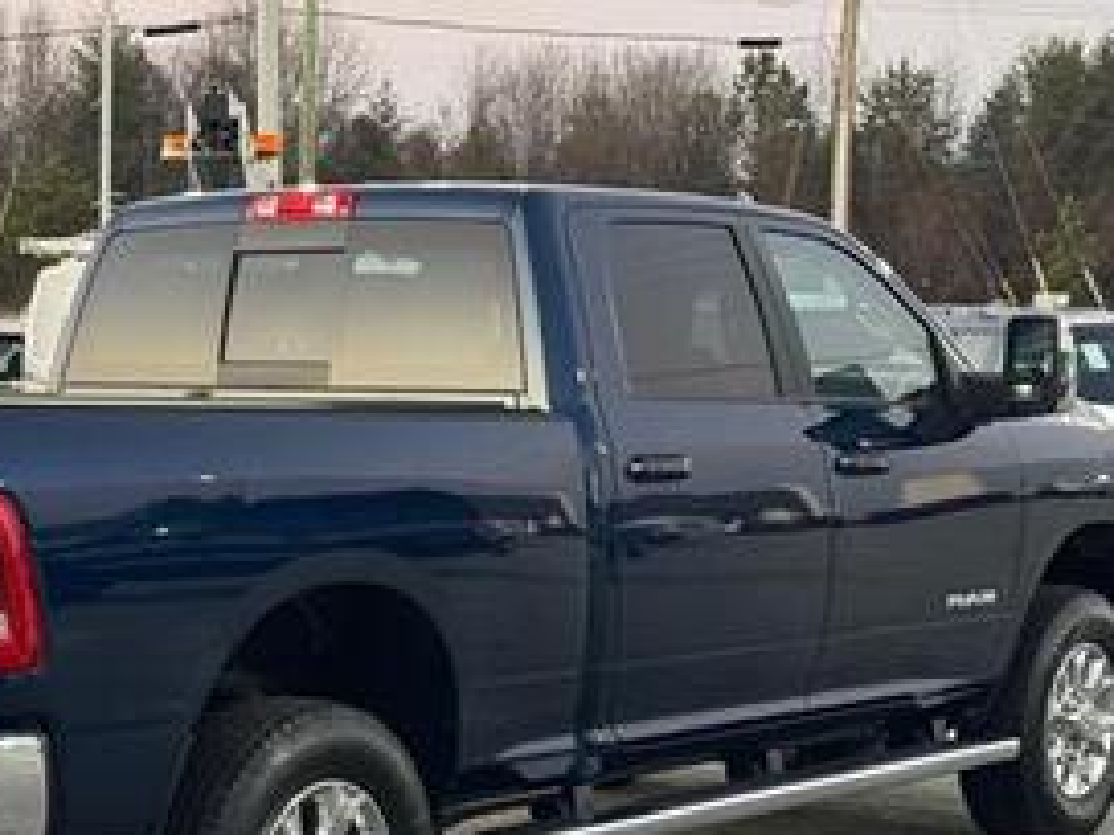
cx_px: 250
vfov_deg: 16.5
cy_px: 643
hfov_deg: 21.8
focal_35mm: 89
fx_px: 2864
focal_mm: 6.76
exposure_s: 1/40
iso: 320
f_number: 1.78
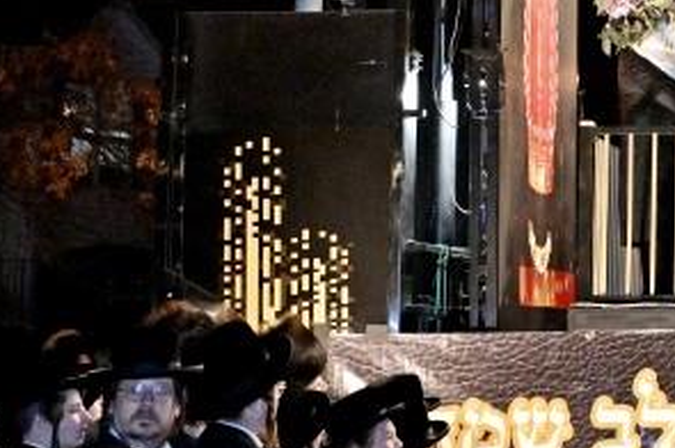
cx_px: 1046
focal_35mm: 125
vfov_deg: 10.9
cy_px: 30
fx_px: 2341
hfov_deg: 15.1
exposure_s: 1/200
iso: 1000
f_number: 4
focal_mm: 24
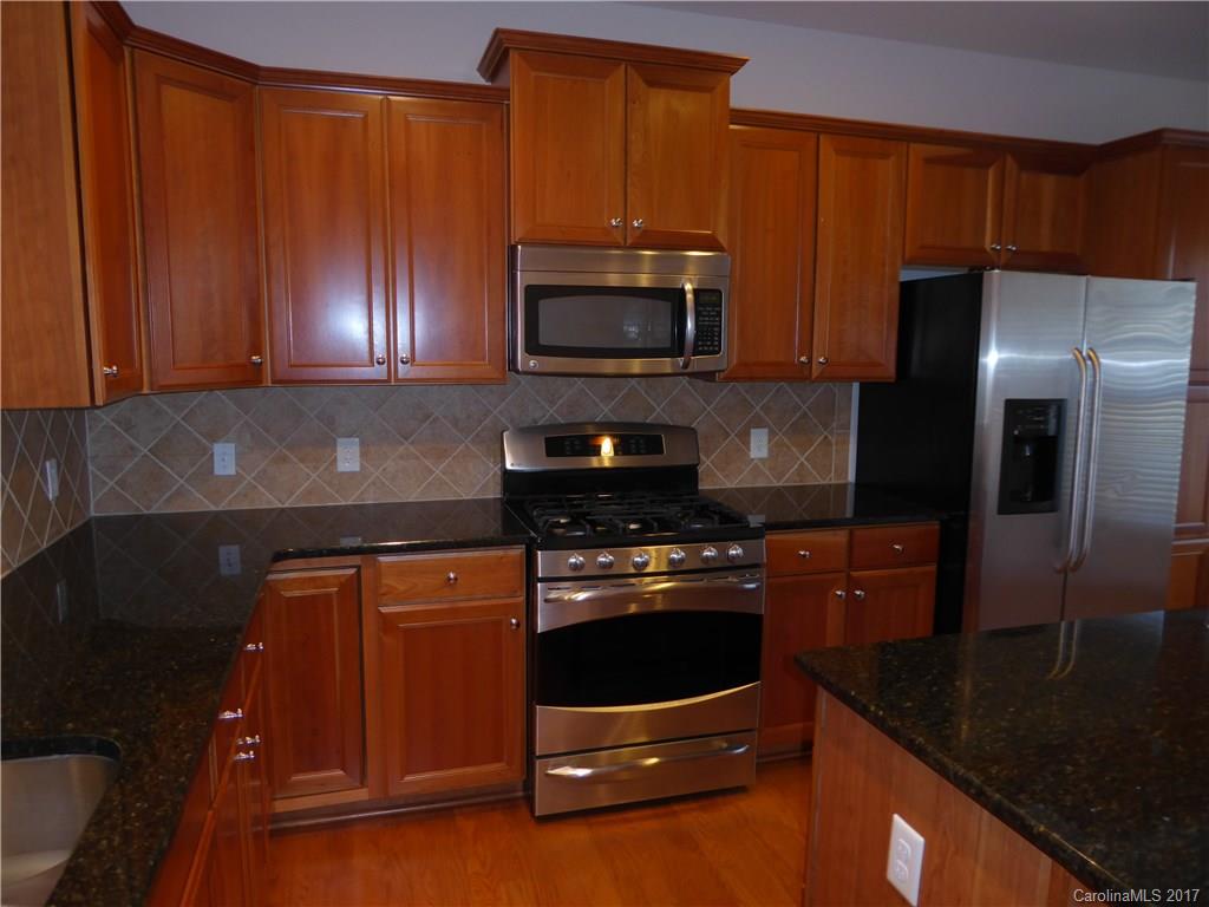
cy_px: 454
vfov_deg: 56.8
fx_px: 838
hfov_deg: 71.6
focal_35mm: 24
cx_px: 604
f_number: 3.3
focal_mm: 4.3
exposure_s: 1/10
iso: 100
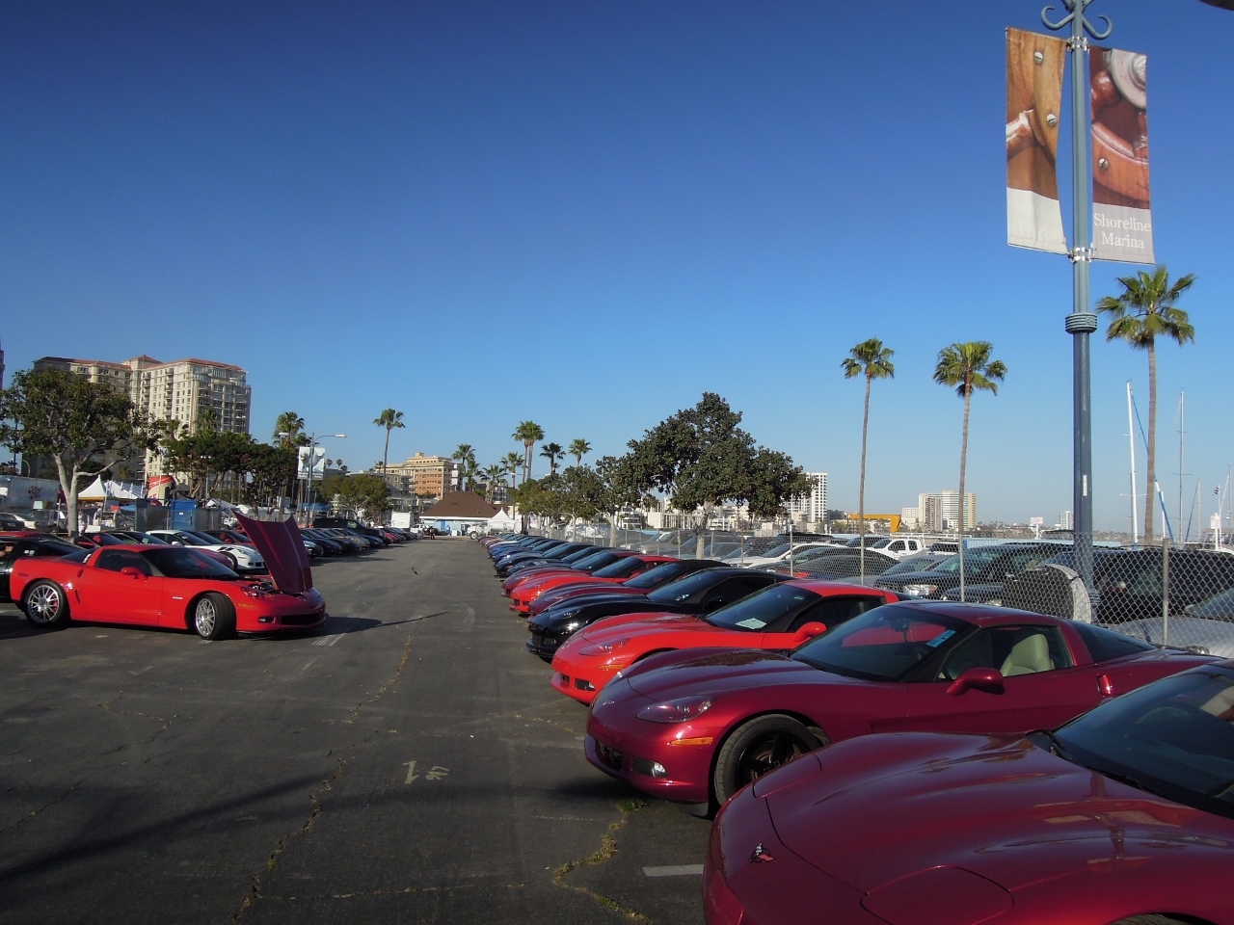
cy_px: 462
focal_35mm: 24
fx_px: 856
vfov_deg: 56.8
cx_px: 617
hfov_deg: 71.6
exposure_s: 1/1600
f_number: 4.5
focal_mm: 4.3
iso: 160
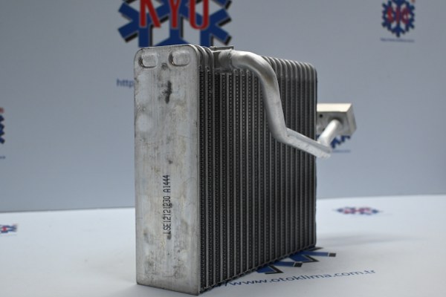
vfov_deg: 29.4
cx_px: 223
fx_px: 567
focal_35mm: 46
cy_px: 148
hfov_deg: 43.0
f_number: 4.8
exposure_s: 1/125
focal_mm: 30.5
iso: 1000
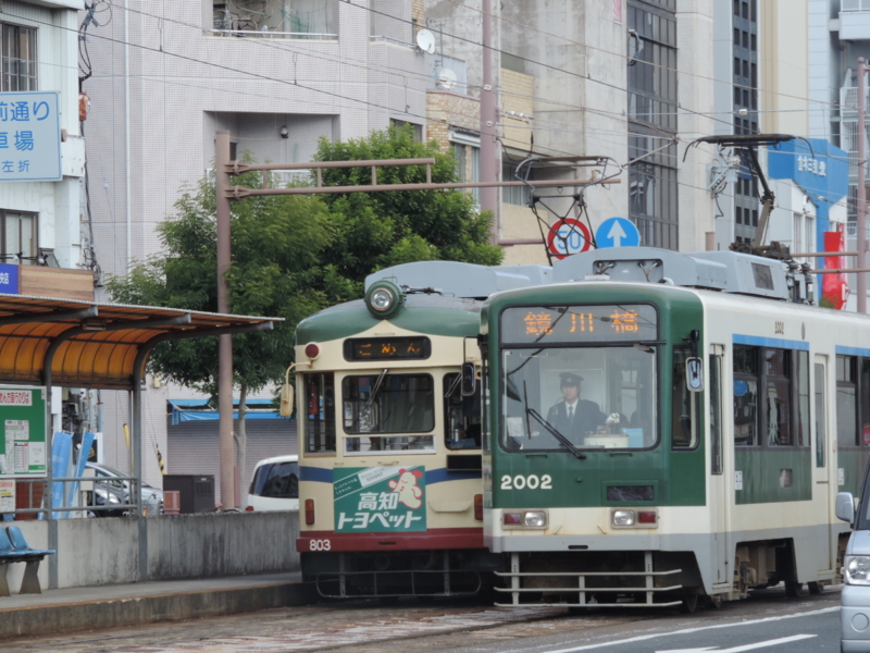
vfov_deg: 7.4
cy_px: 326
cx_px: 435
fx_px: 5027
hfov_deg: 9.9
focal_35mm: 200
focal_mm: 35.6
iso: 80
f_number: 4.6
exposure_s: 1/160
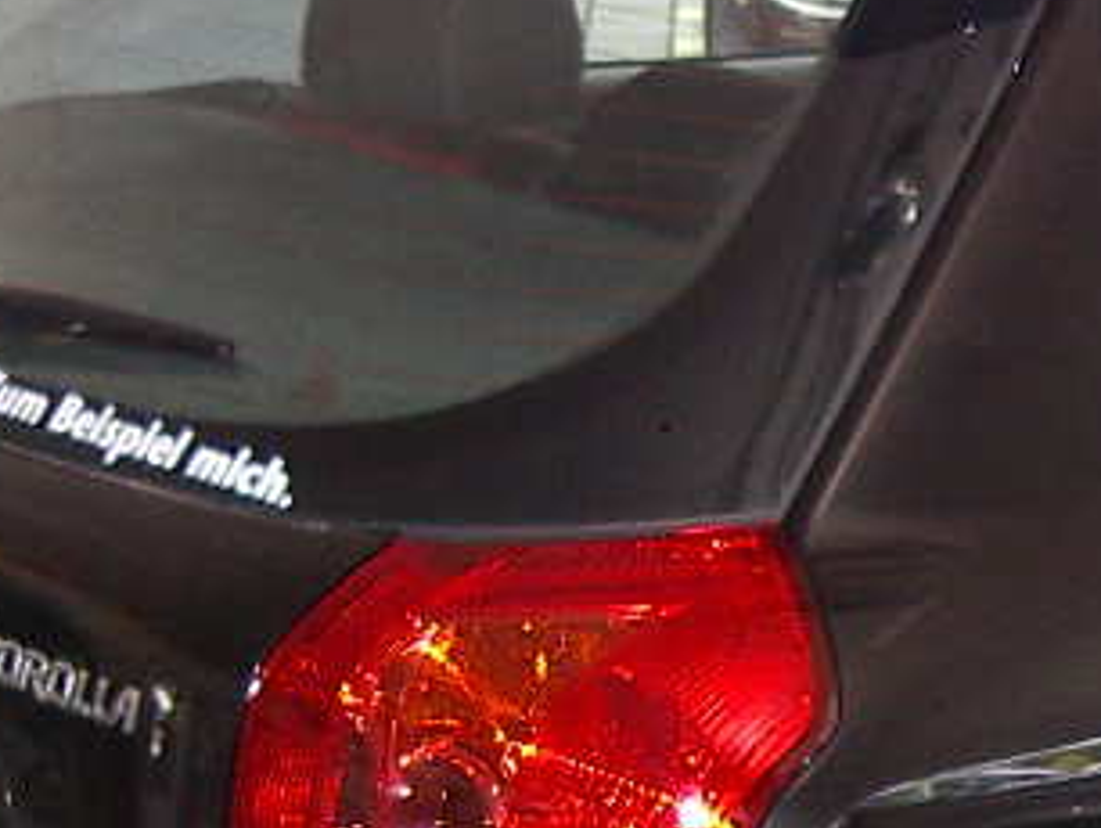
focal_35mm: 127
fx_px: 4043
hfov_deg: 14.7
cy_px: 893
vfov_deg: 11.5
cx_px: 1500
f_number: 2.6
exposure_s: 1/60
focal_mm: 5.8
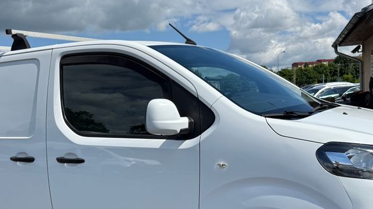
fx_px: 455
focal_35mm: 46
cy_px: 176
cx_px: 162
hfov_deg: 44.5
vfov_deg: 25.4
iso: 80
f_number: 1.78
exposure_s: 1/7353
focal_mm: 6.76
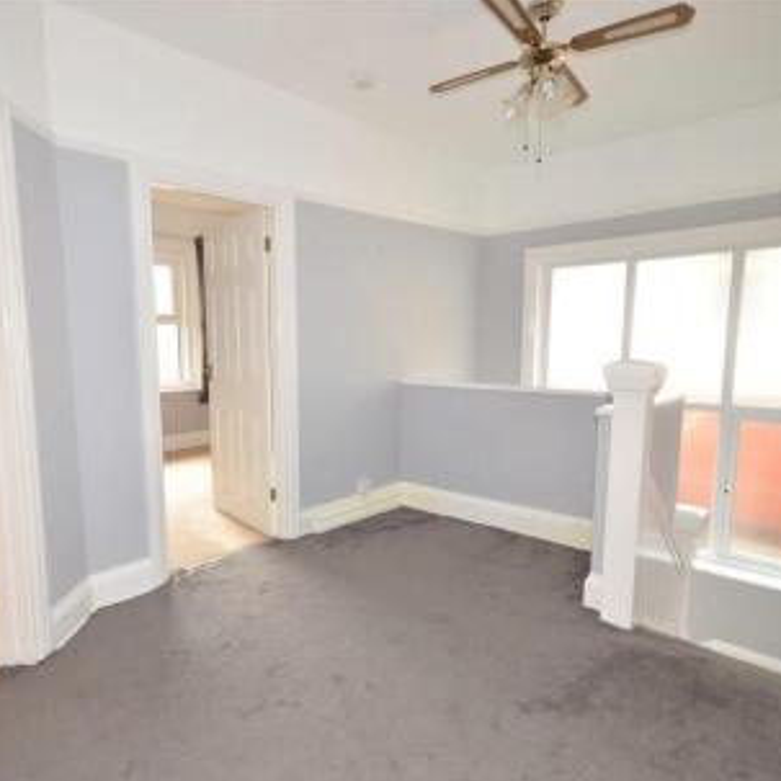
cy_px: 406
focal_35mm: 20
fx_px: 511
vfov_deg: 74.8
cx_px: 340
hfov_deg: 74.5
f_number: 4.5
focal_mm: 10
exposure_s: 1/80
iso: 400
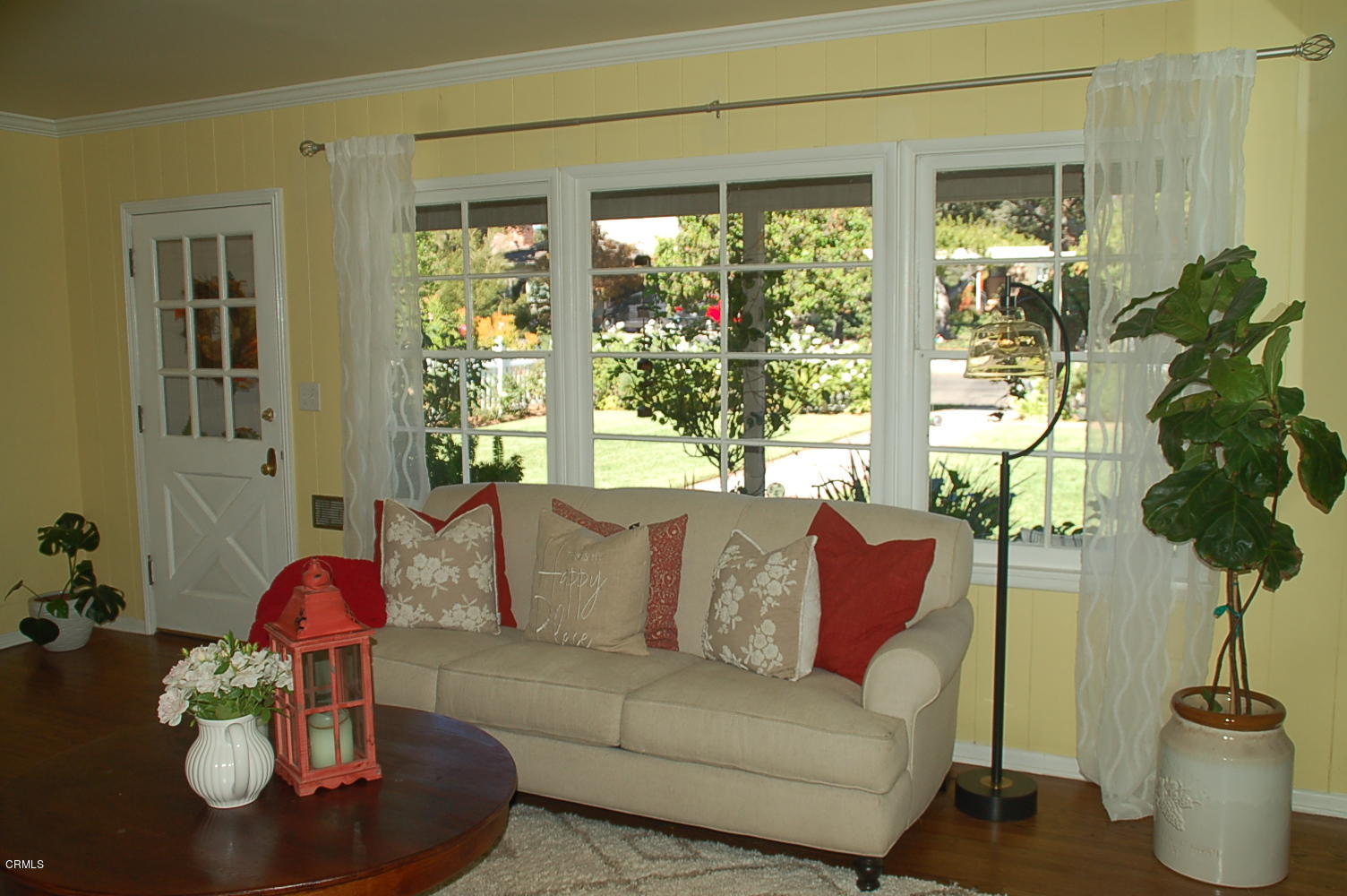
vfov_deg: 39.9
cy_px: 448
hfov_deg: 57.3
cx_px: 674
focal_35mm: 33
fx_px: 1234
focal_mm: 22
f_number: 5.6
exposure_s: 1/500
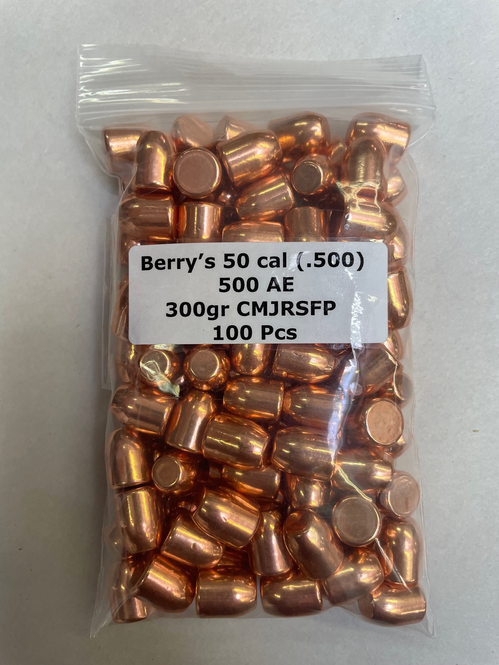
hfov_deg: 53.1
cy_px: 332
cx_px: 250
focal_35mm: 26
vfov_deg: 67.3
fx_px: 500
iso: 80
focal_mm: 4.2
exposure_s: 1/120
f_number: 1.6
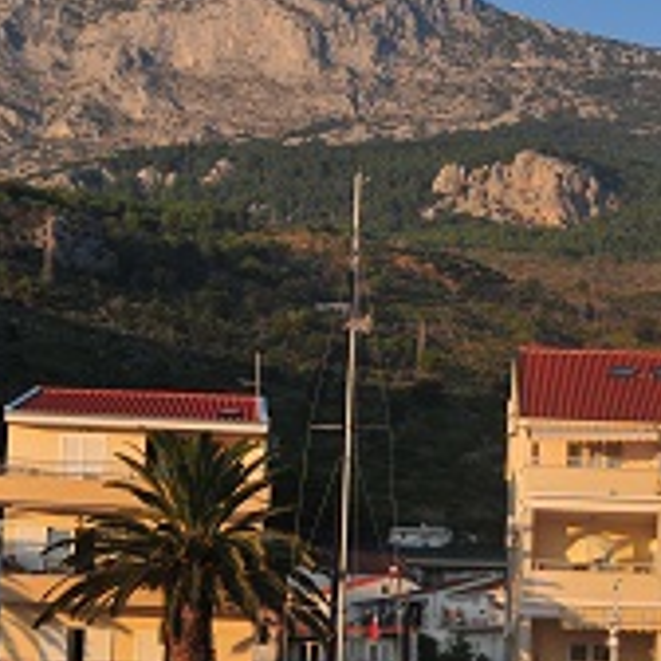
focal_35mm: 114
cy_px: 401
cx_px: 480
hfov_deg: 15.3
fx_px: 2452
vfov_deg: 15.3
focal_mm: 25
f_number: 8
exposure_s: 1/320
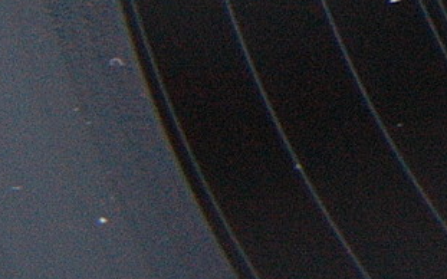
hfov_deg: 5.7
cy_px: -388
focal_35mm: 344
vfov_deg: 3.8
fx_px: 4192
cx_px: 1289
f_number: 3.3
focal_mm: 35
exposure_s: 1/25
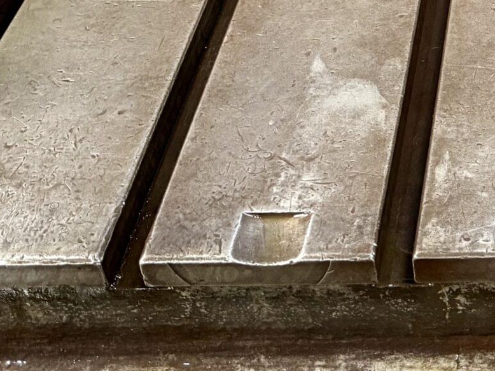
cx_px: 613
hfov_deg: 22.5
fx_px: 1129
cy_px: -85
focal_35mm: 79
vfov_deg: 17.7
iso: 400
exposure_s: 1/50
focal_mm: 6.76
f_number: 1.78
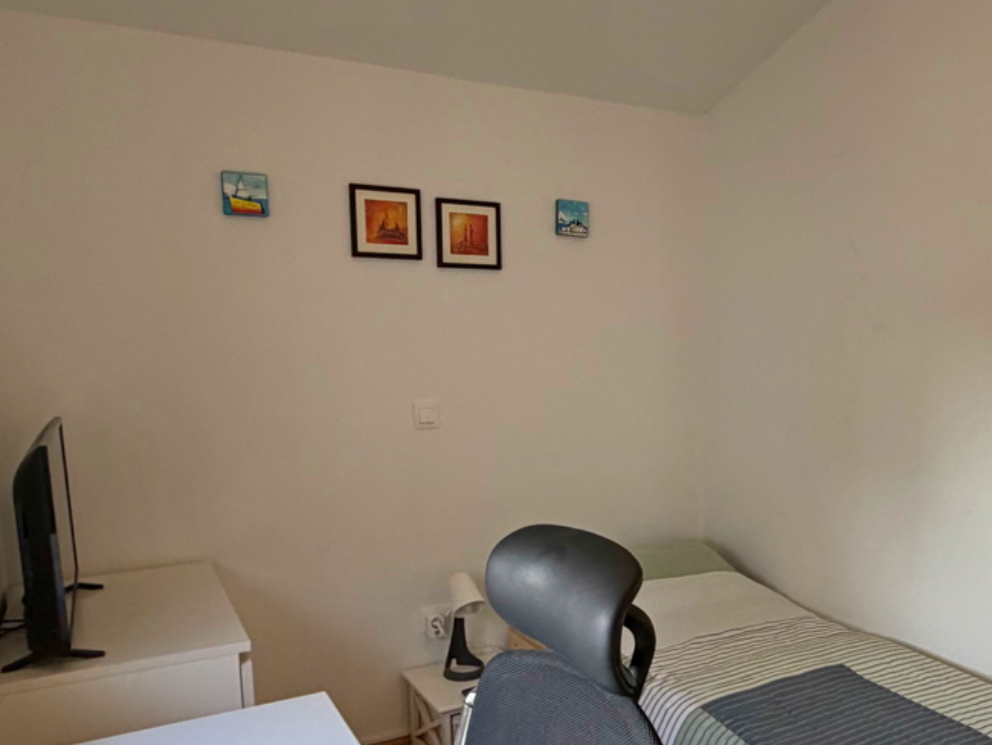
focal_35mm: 31
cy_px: 461
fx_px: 889
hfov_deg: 57.4
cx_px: 636
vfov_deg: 45.1
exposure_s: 1/100
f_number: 2.2
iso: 320
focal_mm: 2.22
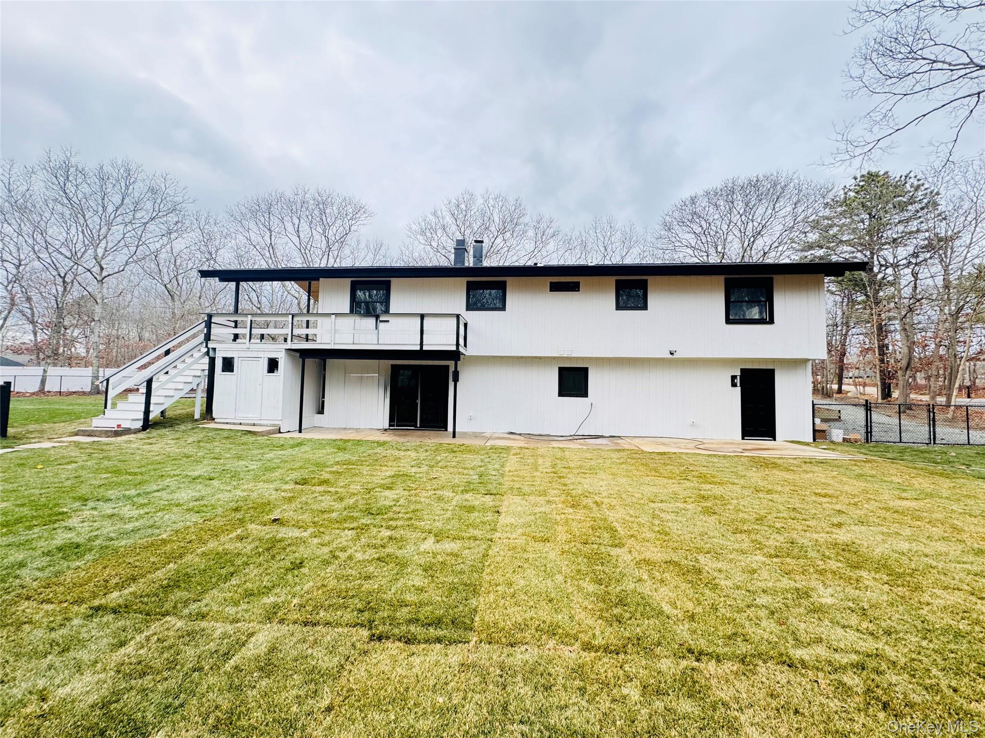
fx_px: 398
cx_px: 492
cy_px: 369
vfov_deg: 85.7
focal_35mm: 14
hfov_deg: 102.1
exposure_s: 1/121
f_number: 2.2
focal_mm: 2.22
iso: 80
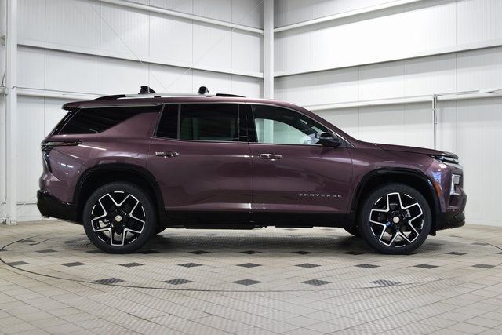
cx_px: 251
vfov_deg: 29.9
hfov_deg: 43.6
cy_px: 168
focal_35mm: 45
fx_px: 628
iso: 450
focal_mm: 30
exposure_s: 1/15
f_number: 6.3
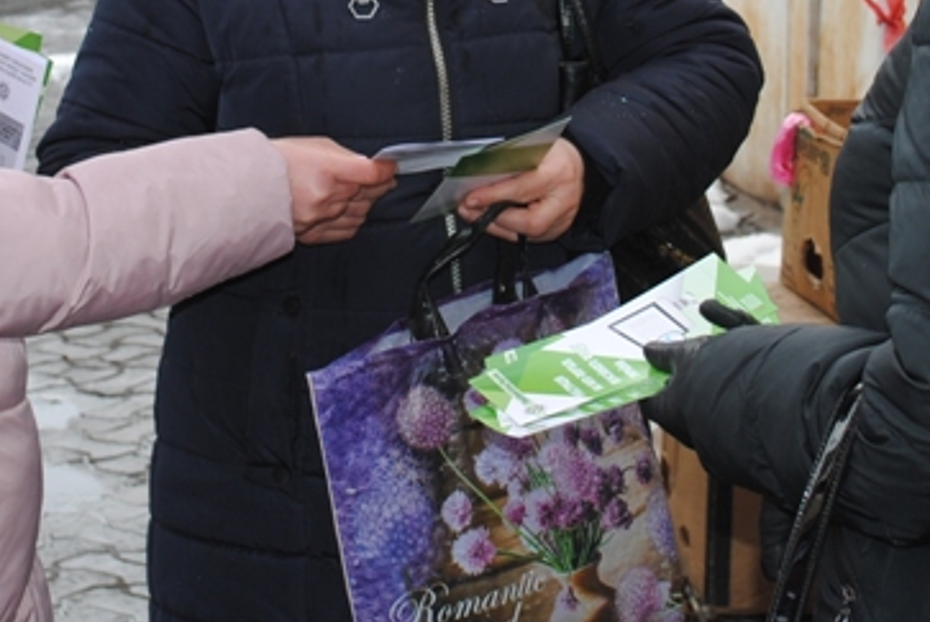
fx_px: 3285
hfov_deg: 16.1
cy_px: -47
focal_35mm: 127
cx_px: 354
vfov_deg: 10.7
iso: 100
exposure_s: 1/200
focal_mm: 30
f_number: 5
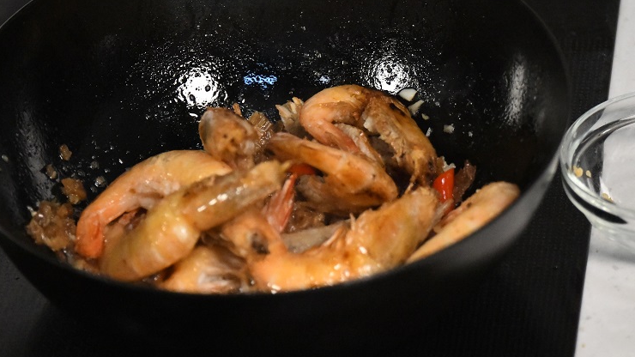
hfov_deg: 7.6
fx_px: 4764
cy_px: 154
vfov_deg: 4.3
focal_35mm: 283
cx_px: 329
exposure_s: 1/1250
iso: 16000
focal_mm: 200
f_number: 5.6
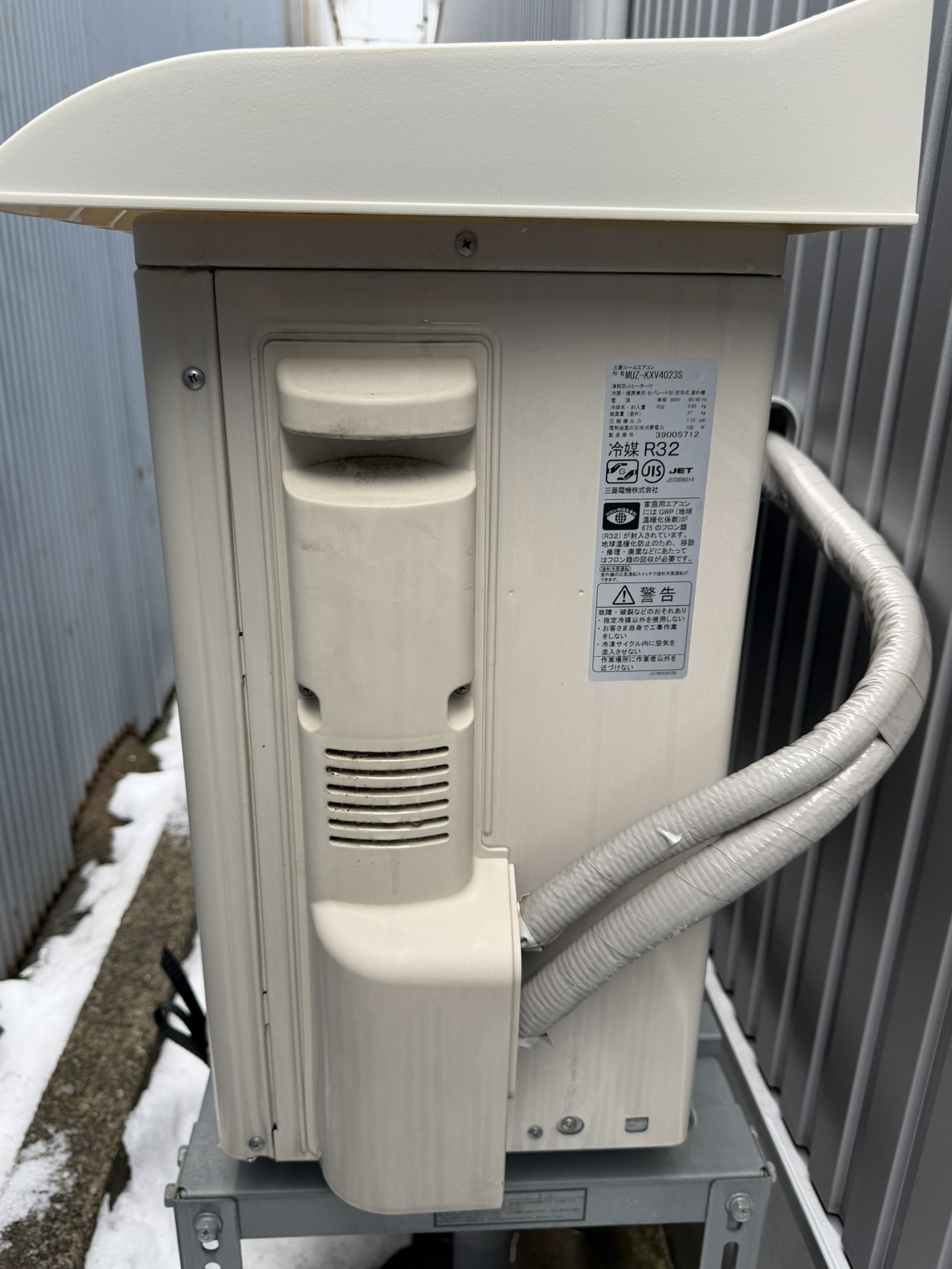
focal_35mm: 26
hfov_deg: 53.0
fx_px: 953
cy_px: 651
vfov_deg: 67.3
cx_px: 450
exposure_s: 1/203
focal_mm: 6.76
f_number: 1.78
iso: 64
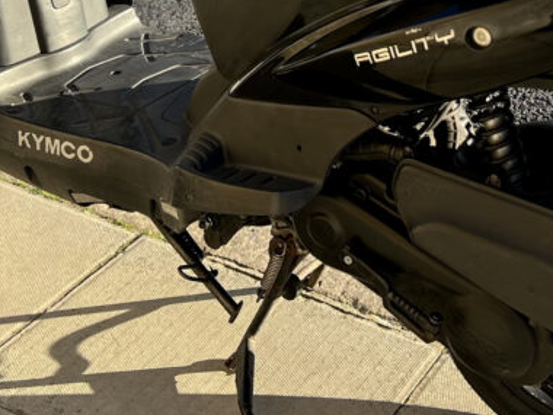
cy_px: -45
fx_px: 1118
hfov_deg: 27.6
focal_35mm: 70
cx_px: 359
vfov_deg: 20.0
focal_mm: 5.7
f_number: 1.5
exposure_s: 1/552
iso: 50
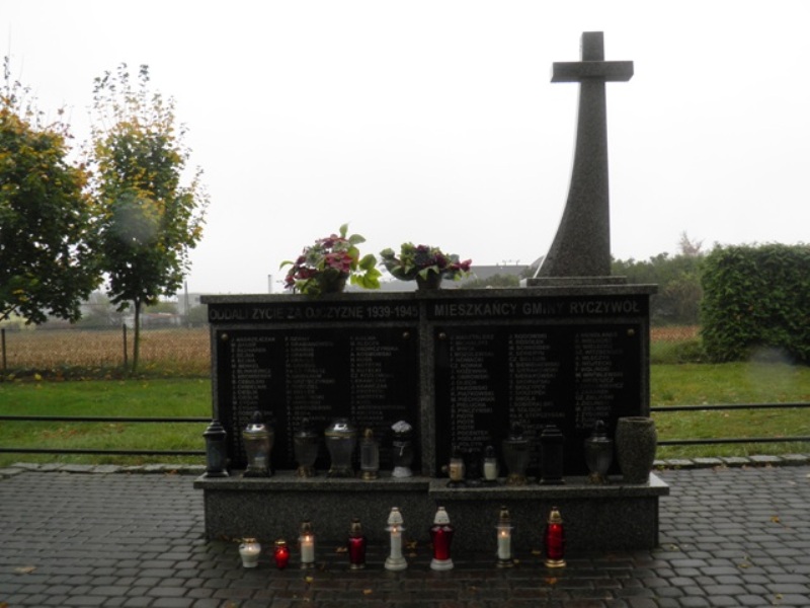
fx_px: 702
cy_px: 304
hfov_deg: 60.0
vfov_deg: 46.8
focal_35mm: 30
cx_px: 405
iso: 50
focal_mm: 5.5
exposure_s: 1/50
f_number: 4.2
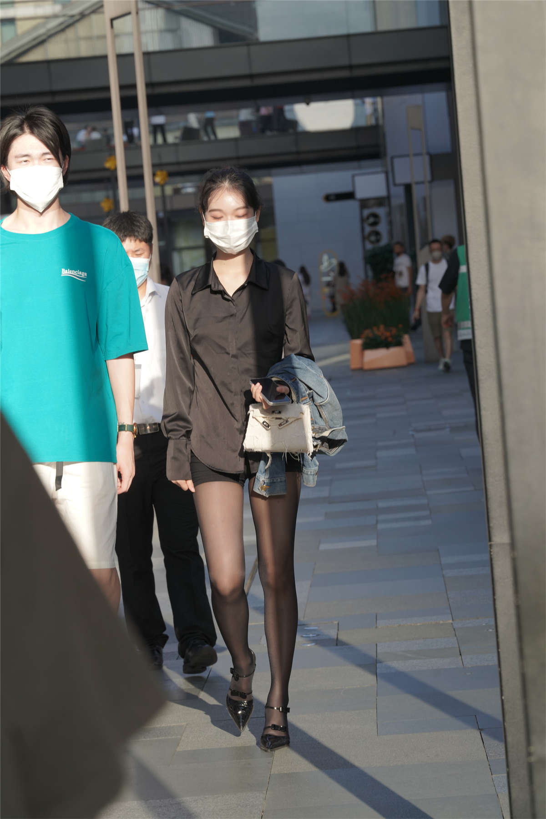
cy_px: 410
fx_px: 3071
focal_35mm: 135
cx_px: 273
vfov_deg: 15.2
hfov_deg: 10.2
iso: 640
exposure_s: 1/500
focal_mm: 135
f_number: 9
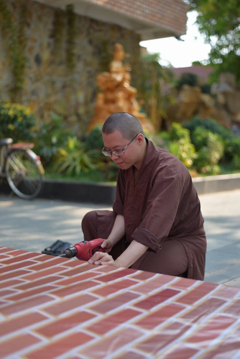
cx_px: 120
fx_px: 499
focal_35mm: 50
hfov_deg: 27.0
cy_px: 180
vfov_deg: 39.6
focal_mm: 50
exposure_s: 1/500
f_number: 2
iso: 100
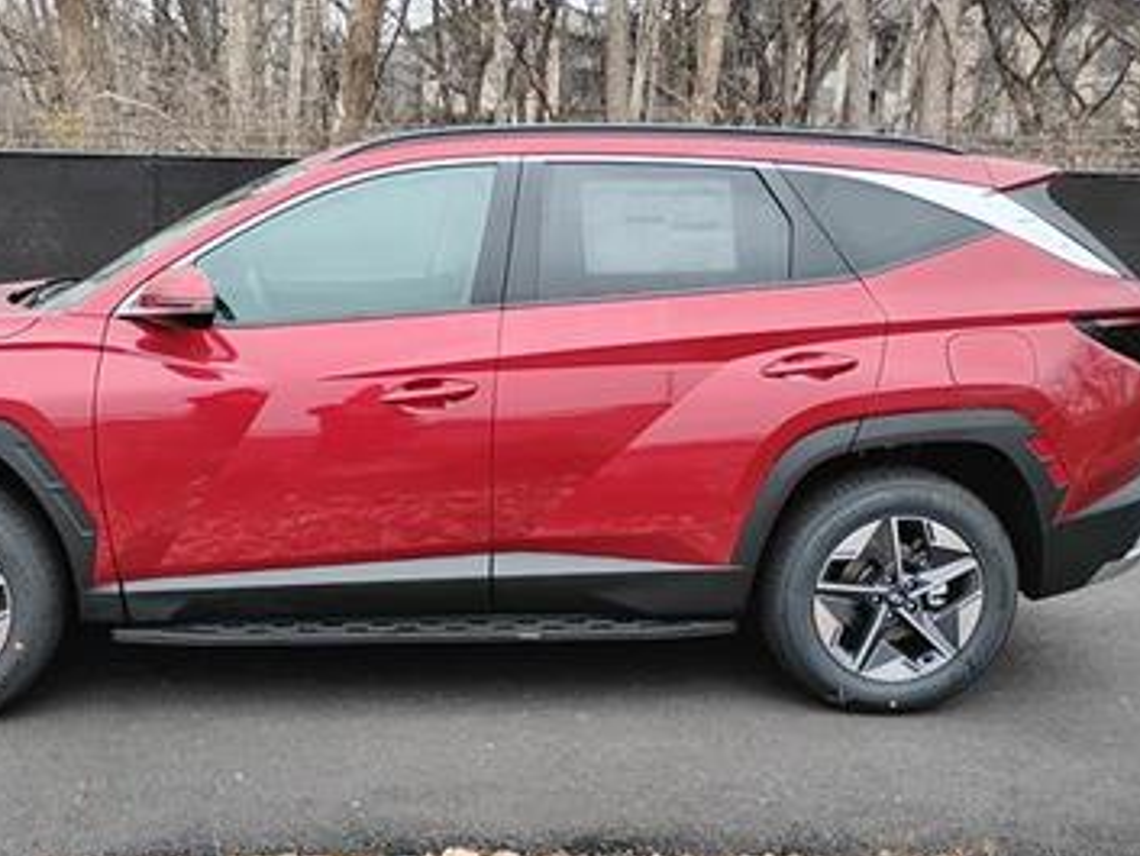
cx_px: 433
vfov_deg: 35.9
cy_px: 501
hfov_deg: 46.4
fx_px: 1318
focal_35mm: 40
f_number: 1.8
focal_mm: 4.26
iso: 263
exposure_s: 1/120
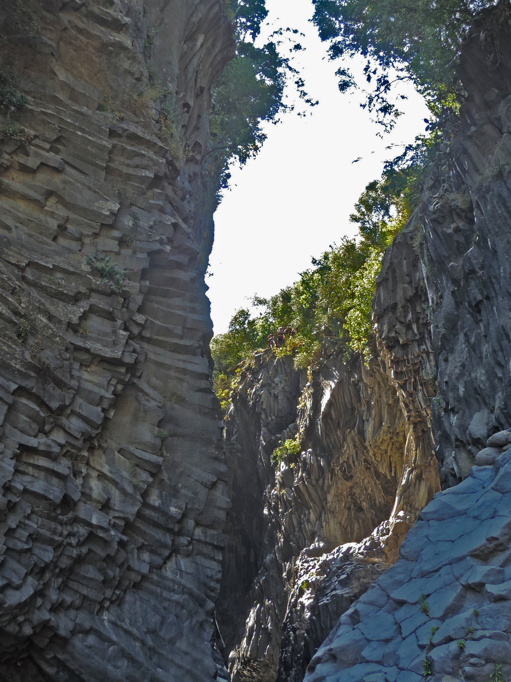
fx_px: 1063
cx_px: 234
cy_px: 289
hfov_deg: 27.0
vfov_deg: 35.5
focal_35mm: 54
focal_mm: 5.8
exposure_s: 1/100
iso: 80
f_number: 3.2
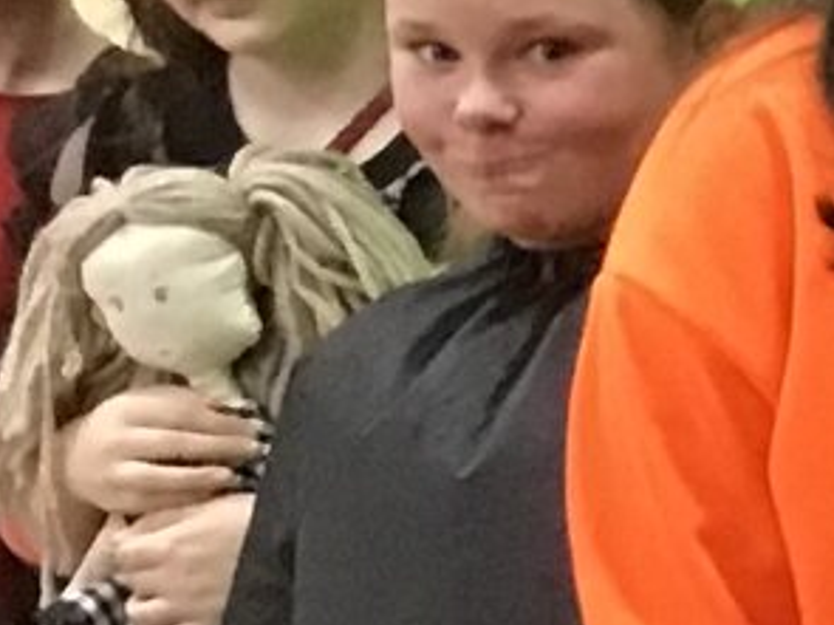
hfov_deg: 8.0
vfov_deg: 6.9
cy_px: 489
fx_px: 5178
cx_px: 2409
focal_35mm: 215
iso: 200
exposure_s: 1/20
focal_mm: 3.3
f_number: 2.4
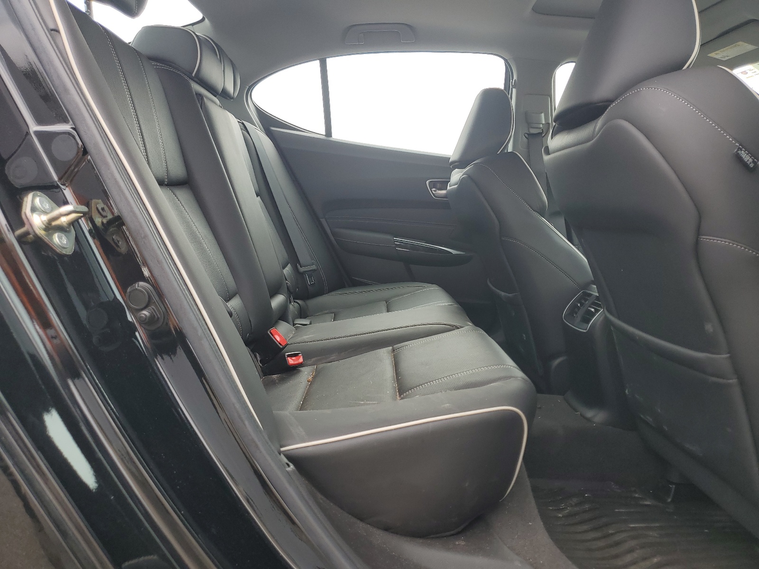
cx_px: 380
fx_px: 570
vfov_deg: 53.1
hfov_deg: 67.3
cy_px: 284
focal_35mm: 26
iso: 50
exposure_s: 1/333
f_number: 1.5
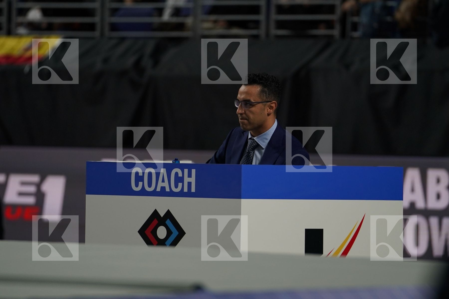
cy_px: 150
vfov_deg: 4.6
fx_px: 3741
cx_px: 224
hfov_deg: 6.9
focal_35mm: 300
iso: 640
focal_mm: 200
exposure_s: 1/1000
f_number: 2.8
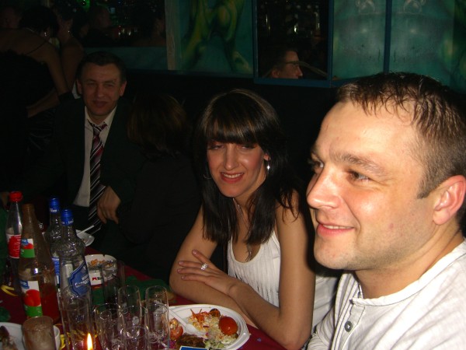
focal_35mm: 38
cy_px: 175
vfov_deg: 37.7
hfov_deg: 49.0
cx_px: 233
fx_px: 512
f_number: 2.8
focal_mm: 7.9
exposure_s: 1/60
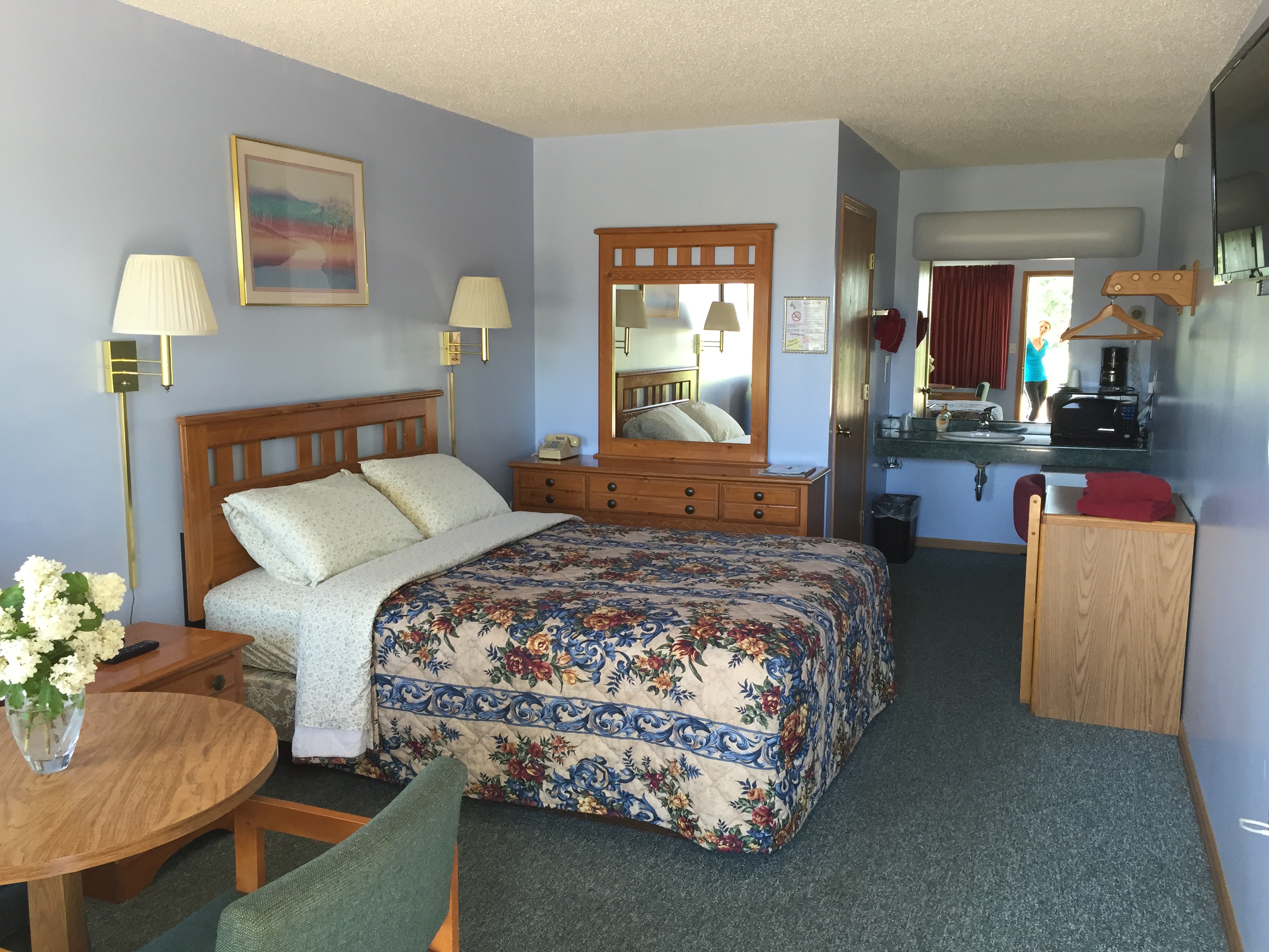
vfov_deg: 48.2
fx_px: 1063
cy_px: 476
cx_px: 634
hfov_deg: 61.7
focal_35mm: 29
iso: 64
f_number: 2.2
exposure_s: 1/30
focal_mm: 4.15
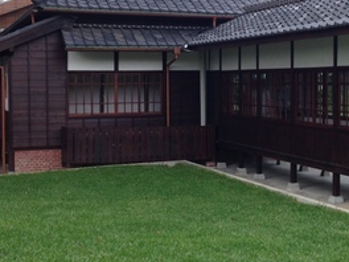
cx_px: 204
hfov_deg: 26.0
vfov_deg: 19.6
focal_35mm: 75
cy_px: 123
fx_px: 756
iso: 50
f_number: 2.4
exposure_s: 1/232
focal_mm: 4.12
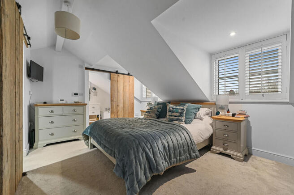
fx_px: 114
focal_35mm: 14
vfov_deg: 81.1
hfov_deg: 104.3
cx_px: 147
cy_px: 98
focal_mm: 14
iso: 400
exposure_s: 1.6
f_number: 8
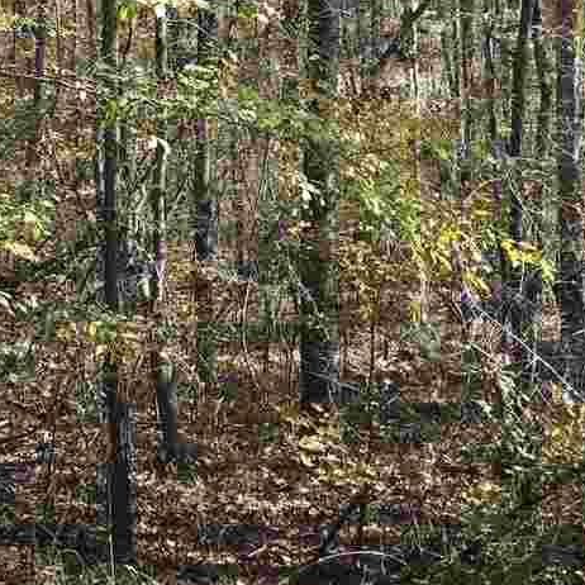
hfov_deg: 23.9
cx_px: 96
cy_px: 180
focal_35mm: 71
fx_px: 1358
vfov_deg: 24.2
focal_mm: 4.15
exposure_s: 1/165
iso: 25
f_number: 2.2
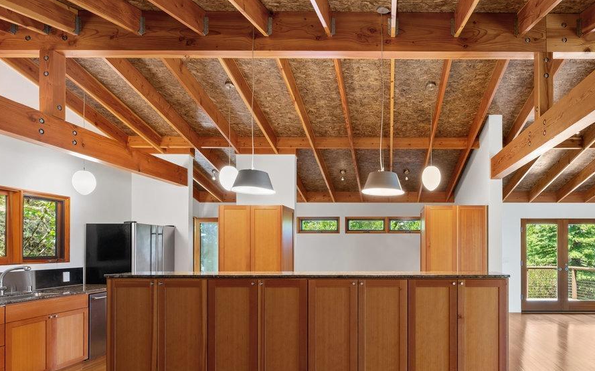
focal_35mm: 22
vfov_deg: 53.9
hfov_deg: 77.6
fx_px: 357
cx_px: 386
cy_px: 248
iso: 400
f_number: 11
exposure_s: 1/4
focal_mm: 16
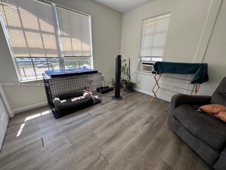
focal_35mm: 14
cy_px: 85
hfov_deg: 102.1
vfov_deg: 85.7
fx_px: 91
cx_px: 113
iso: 40
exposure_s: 1/130
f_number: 2.2
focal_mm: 2.22
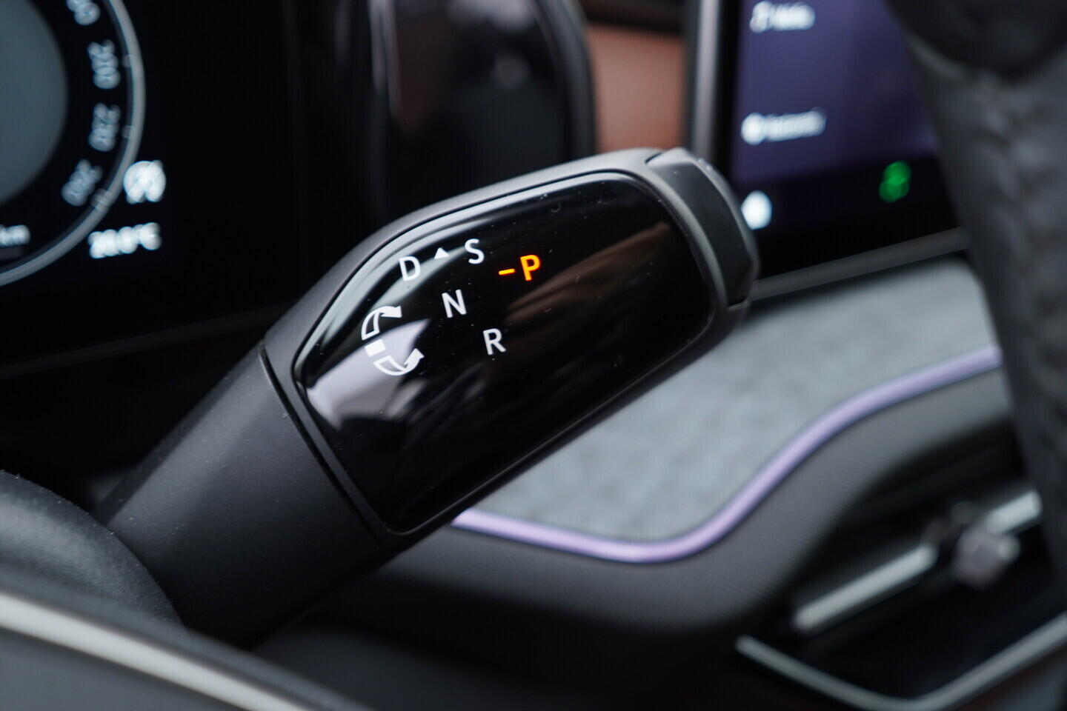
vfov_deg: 36.9
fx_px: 1067
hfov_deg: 53.1
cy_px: 356
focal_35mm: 36
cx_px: 534
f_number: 2.8
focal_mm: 24
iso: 250
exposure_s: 1/40
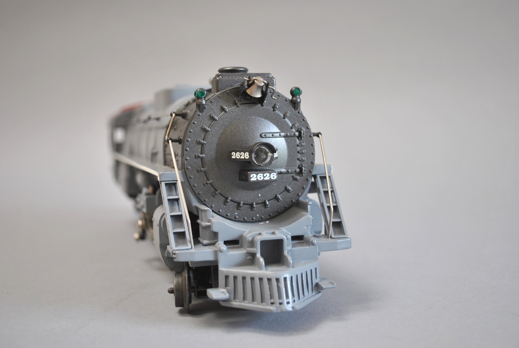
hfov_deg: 41.0
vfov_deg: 28.2
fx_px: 693
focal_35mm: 48
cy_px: 174
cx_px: 260
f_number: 4.8
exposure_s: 1/30
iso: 200
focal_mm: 32
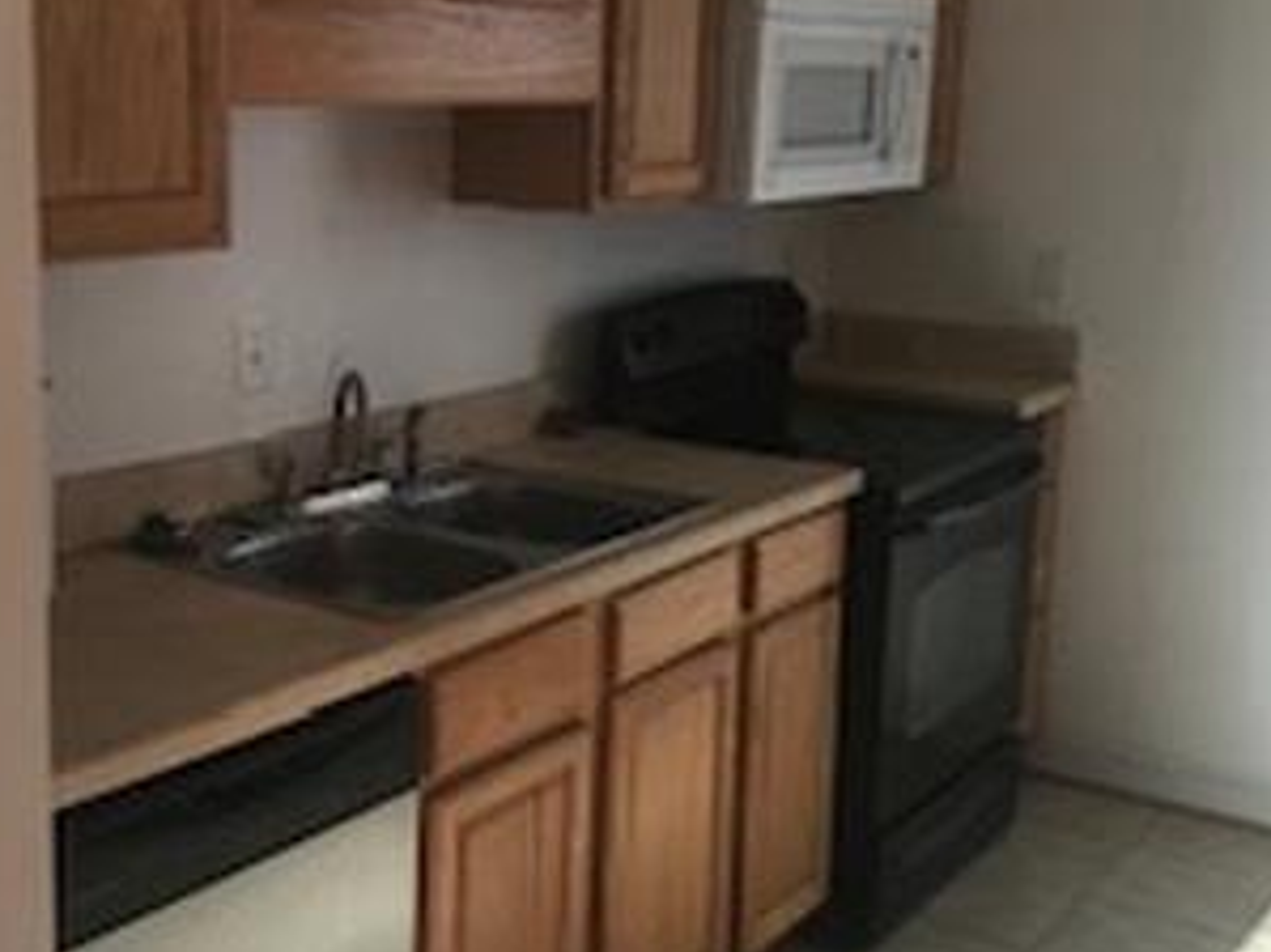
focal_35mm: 48
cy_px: 434
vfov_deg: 30.2
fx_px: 1762
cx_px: 527
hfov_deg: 39.5
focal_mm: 3.99
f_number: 1.8
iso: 40
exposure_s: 1/20
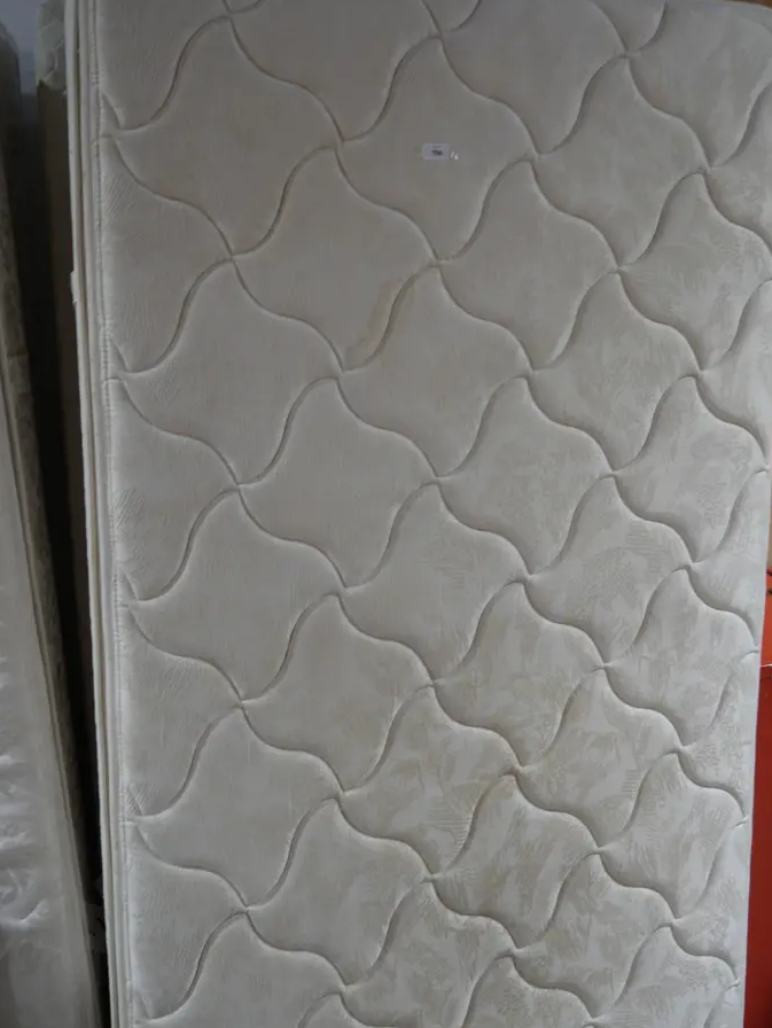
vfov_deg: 56.7
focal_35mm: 32
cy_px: 482
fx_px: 951
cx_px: 426
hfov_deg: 44.1
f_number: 3.5
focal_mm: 14
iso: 250
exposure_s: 1/60
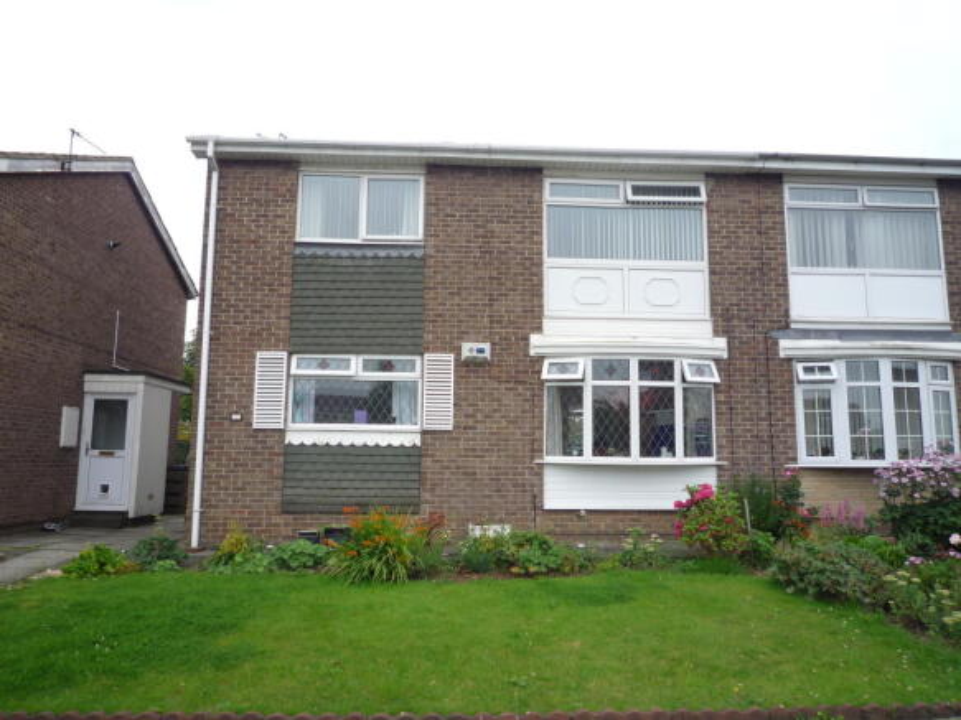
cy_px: 360
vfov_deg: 54.9
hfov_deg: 69.4
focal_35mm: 25
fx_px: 694
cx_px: 480
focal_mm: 4.4
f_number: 2.8
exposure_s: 1/500
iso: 100
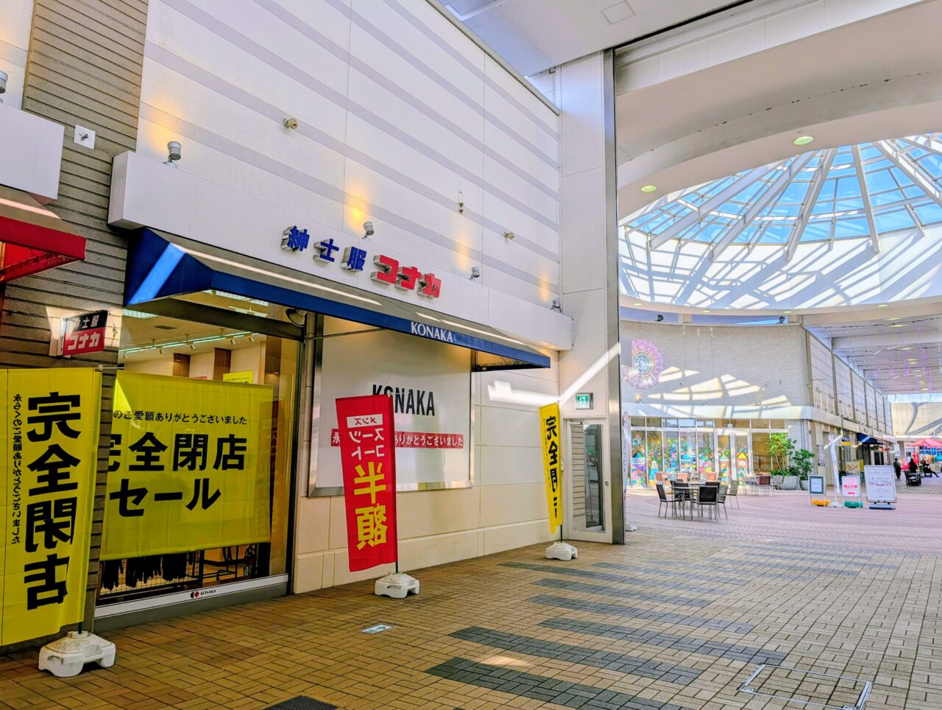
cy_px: 355
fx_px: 654
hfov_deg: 71.5
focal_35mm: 24
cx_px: 471
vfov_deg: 56.9
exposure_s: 1/4386
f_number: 1.68
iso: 19
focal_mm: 6.9
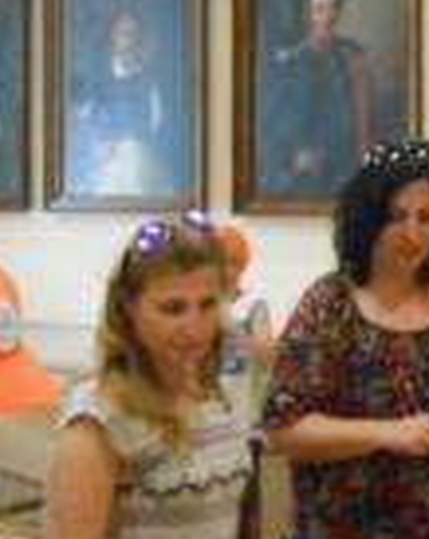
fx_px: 1529
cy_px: 209
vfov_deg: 20.0
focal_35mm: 96
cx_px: 425
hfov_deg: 15.7
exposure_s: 1/20
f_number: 3.8
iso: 800
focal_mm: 5.3
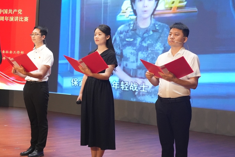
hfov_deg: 28.0
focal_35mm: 70
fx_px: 457
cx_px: 35
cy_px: 66
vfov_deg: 19.4
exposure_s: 1/160
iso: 3200
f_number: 5.6
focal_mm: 35
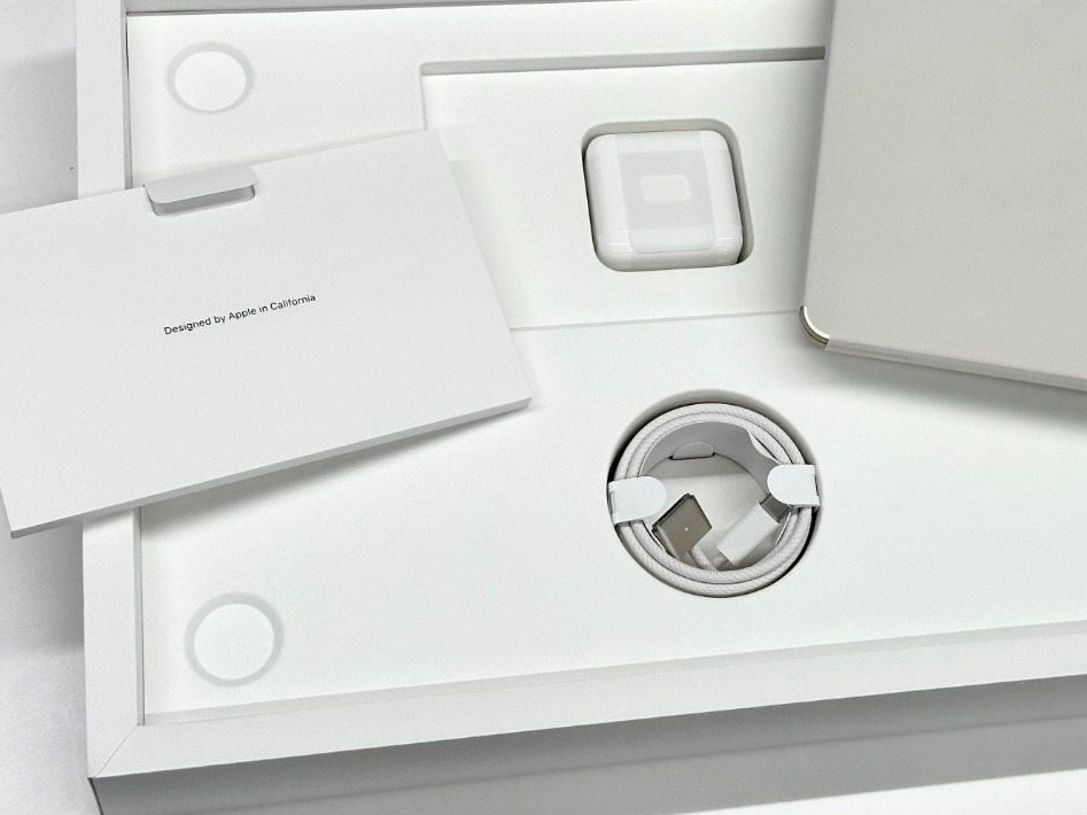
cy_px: 201
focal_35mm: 73
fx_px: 2292
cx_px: 774
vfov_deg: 20.0
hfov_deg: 26.4
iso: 50
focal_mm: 6.86
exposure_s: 1/121
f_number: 1.78
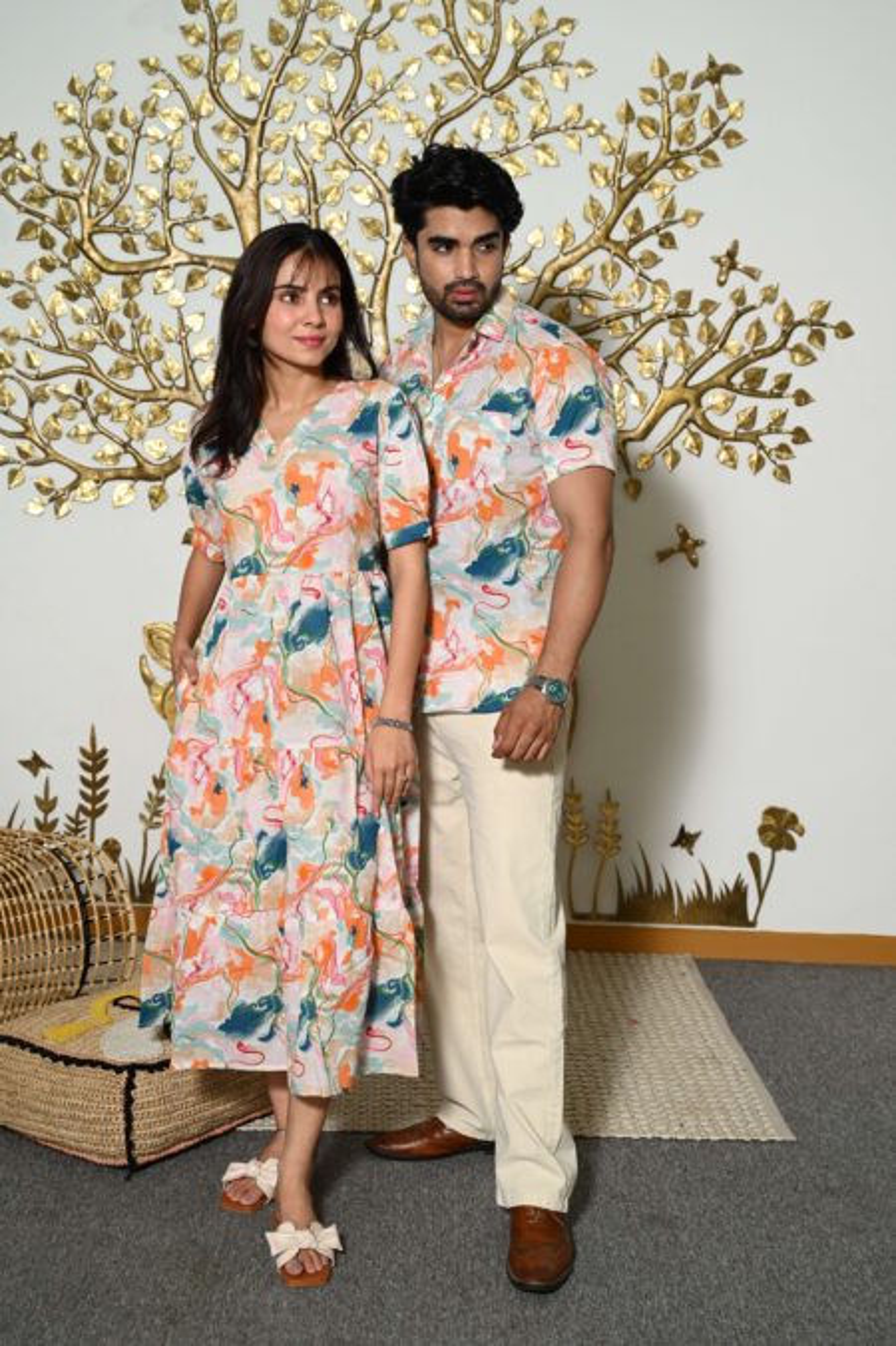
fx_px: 1719
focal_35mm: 46
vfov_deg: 42.8
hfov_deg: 29.2
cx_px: 448
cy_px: 673
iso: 400
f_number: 4.5
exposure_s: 1/160
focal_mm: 46
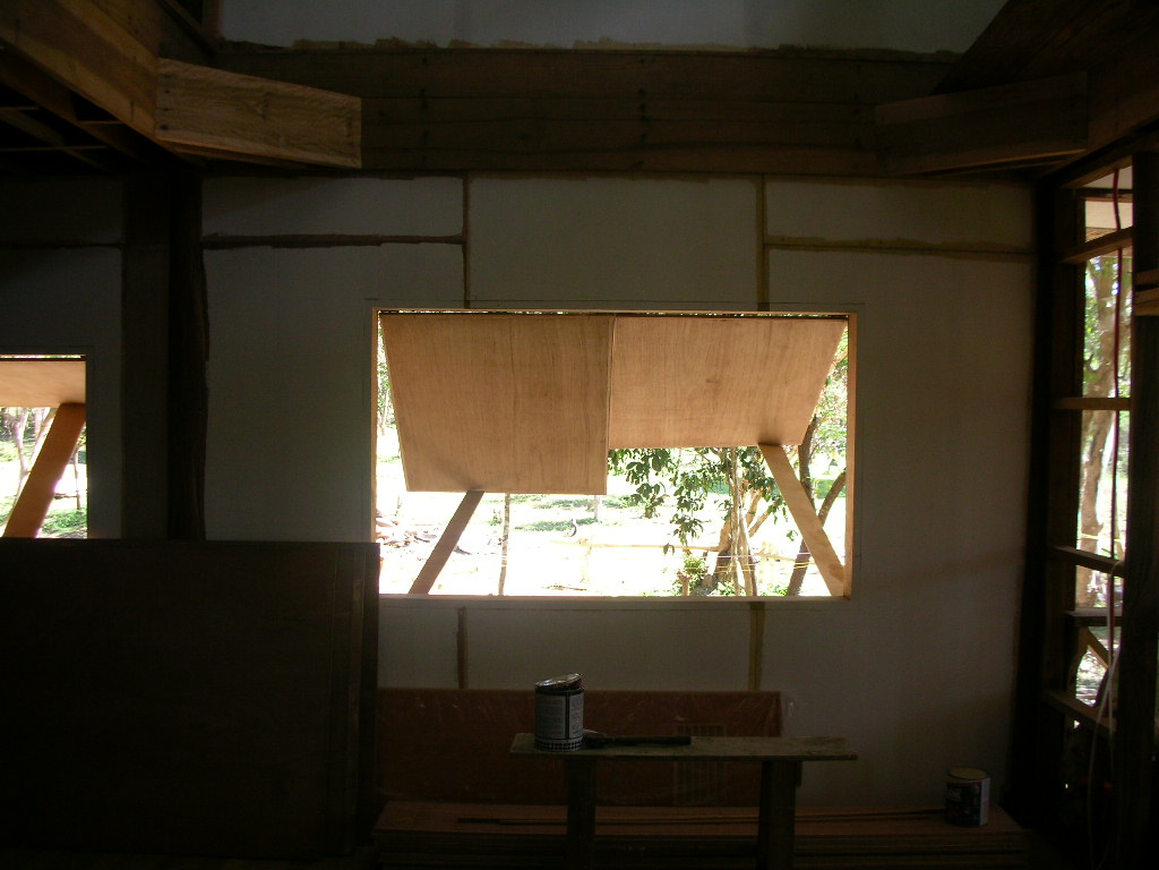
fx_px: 1172
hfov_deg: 52.6
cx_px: 580
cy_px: 435
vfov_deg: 40.7
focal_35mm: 35
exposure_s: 1/78
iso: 50
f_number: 3
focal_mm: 5.8
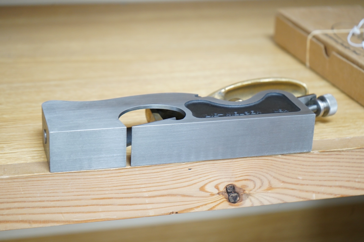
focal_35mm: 70
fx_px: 707
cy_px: 121
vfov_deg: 19.4
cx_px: 182
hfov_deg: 28.9
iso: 2500
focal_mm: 70
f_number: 5.6
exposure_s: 1/80
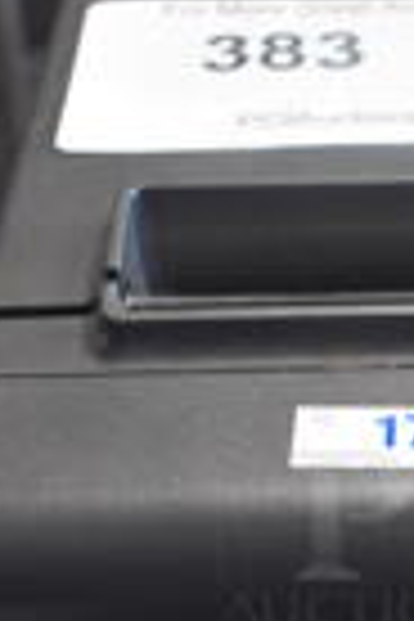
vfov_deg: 21.4
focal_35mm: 94
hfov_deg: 14.2
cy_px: 511
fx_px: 1621
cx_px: 468
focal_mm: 18
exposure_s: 1/60
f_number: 4
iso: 1800
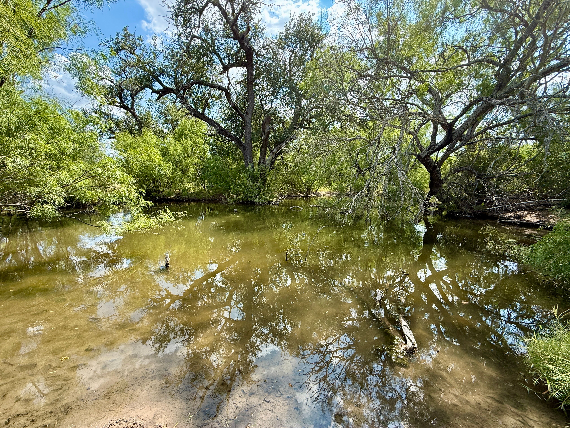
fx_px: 231
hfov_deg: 102.1
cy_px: 214
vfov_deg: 85.7
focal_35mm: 14
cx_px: 285
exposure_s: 1/531
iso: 64
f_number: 2.2
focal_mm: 2.22
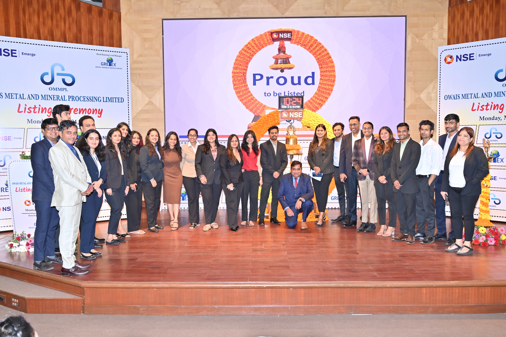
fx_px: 442
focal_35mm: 32
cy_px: 168
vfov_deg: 41.7
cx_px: 253
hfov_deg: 59.5
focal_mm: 31.5
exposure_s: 1/160
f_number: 5.6
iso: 1250
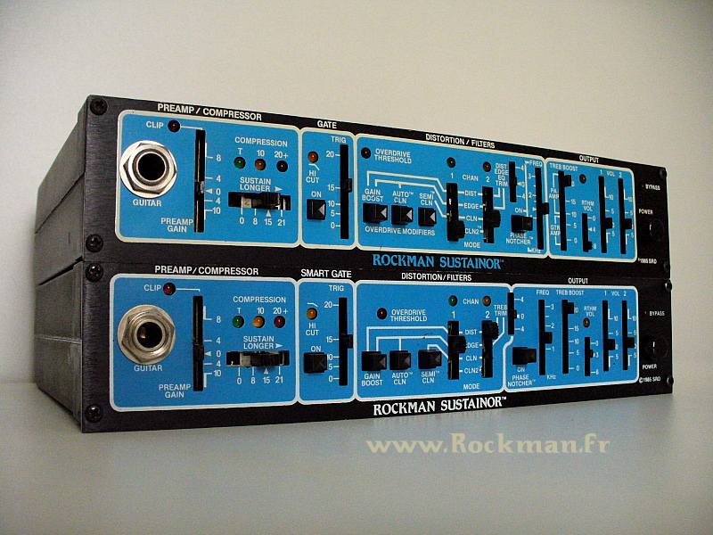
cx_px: 356
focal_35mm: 37
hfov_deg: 50.1
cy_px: 268
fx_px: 762
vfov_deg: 38.7
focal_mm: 6.1
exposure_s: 1/200
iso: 400
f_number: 2.8
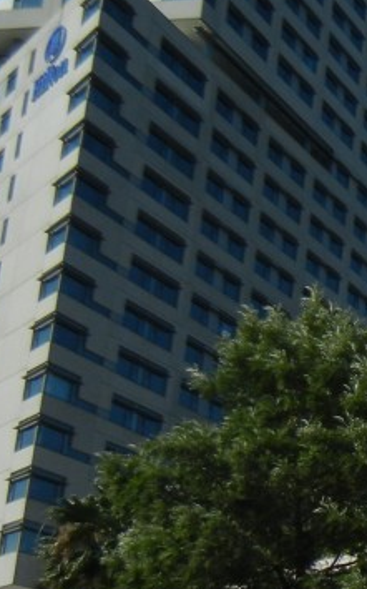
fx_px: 1473
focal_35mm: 92
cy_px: 428
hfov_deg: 12.1
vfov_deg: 22.4
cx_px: 802
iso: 160
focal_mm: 5.4
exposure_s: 1/746
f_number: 7
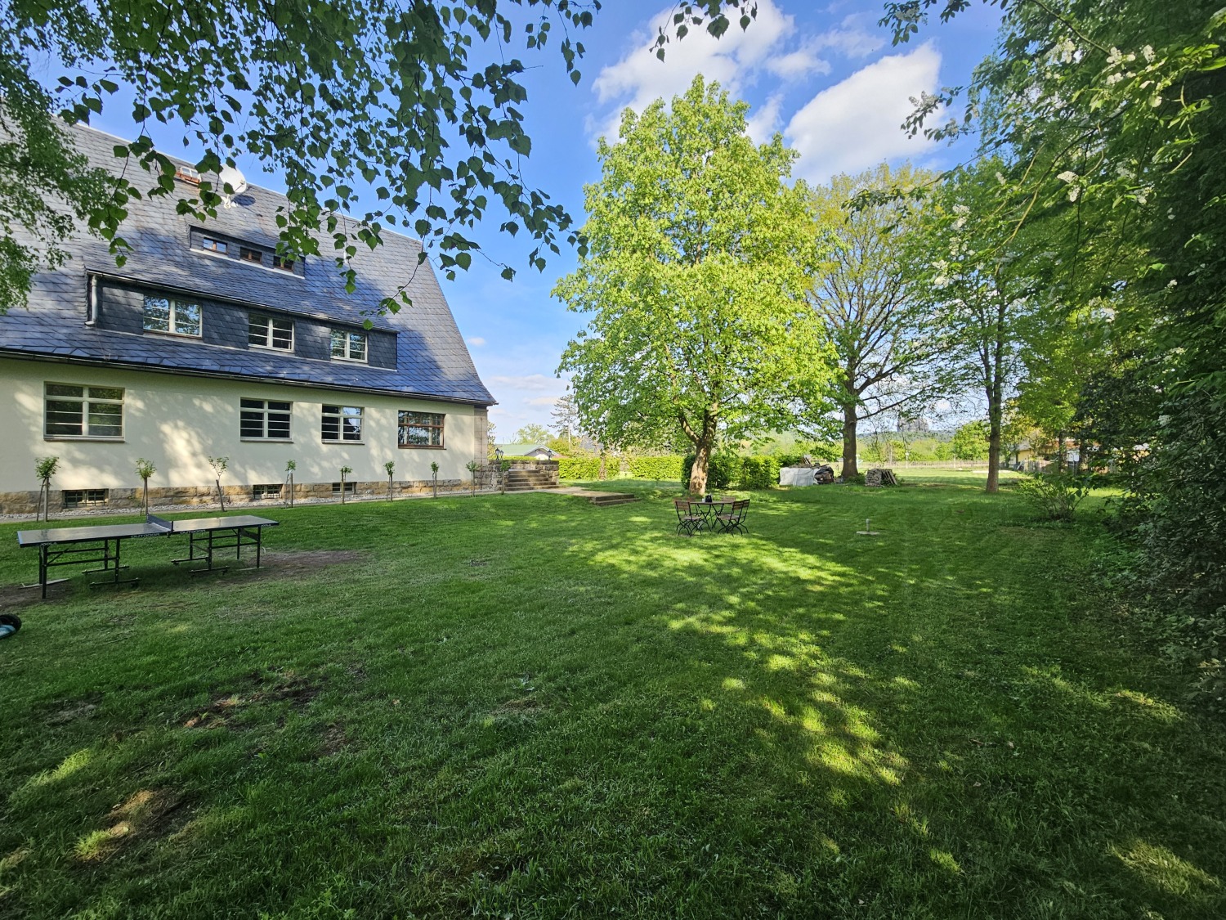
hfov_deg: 106.2
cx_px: 613
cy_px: 460
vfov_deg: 89.9
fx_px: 460
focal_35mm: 13
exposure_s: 1/481
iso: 50
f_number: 2.2
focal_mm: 2.2
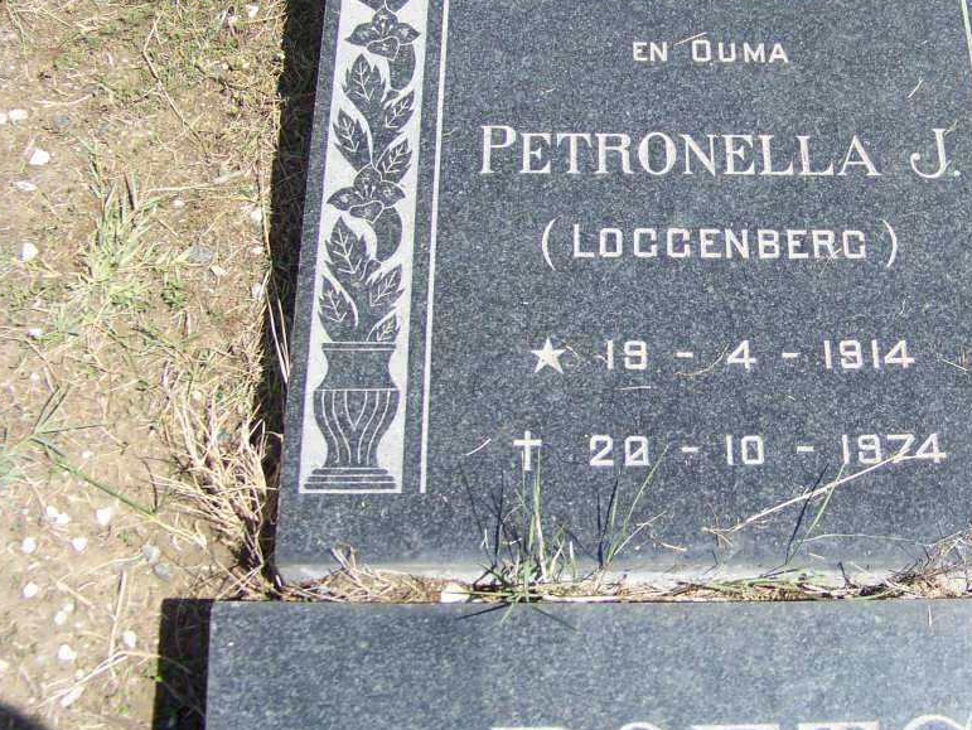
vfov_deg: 26.1
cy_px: 335
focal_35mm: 56
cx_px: 724
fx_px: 1573
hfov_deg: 33.7
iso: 64
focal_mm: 5.85
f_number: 2.8
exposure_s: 1/800
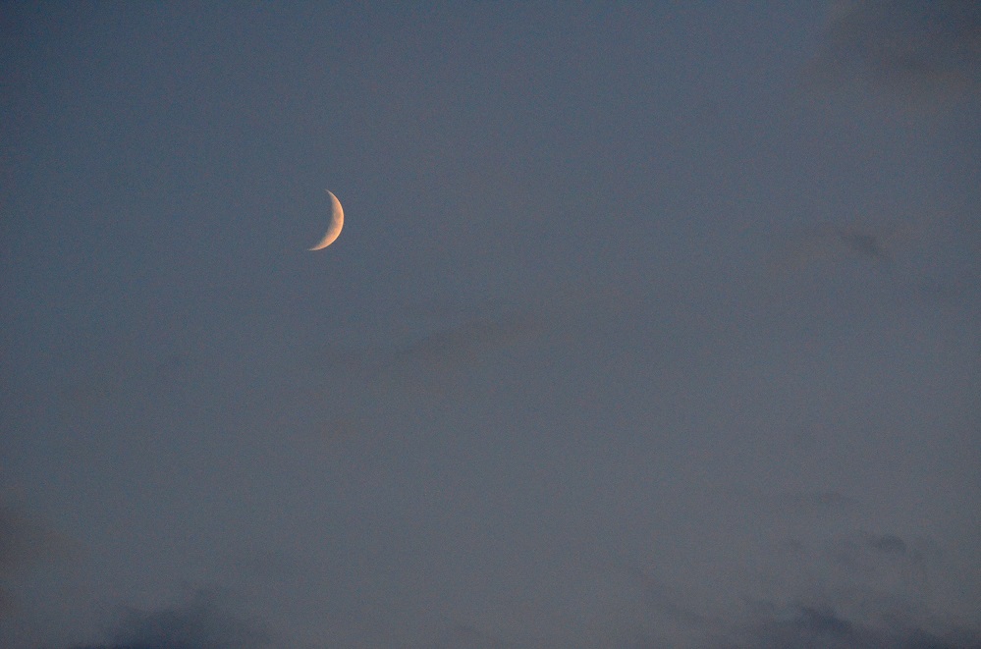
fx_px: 6728
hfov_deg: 8.3
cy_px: 324
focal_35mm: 248
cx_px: 490
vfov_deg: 5.5
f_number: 5
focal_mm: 165
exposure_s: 1/2000
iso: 3200
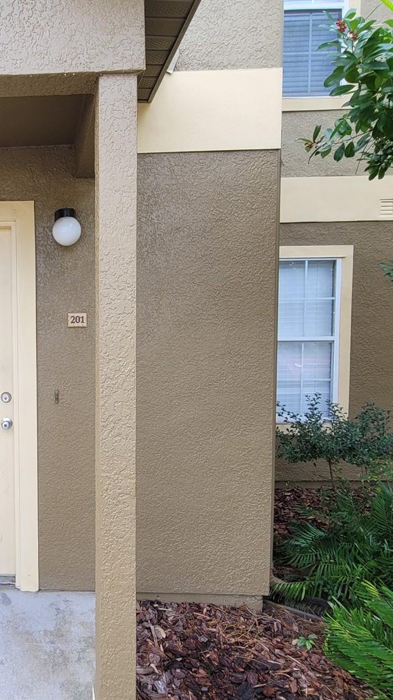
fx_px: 408
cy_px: 347
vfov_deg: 81.2
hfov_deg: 46.1
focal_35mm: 22
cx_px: 34
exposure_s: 1/186
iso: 50
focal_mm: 2.2
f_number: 2.2
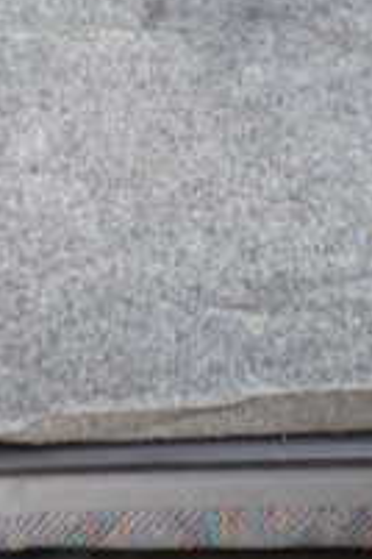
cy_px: -19
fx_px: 1441
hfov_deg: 14.4
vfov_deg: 21.1
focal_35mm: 93
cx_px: 386
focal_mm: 5.4
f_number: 2.3
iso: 320
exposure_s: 1/30
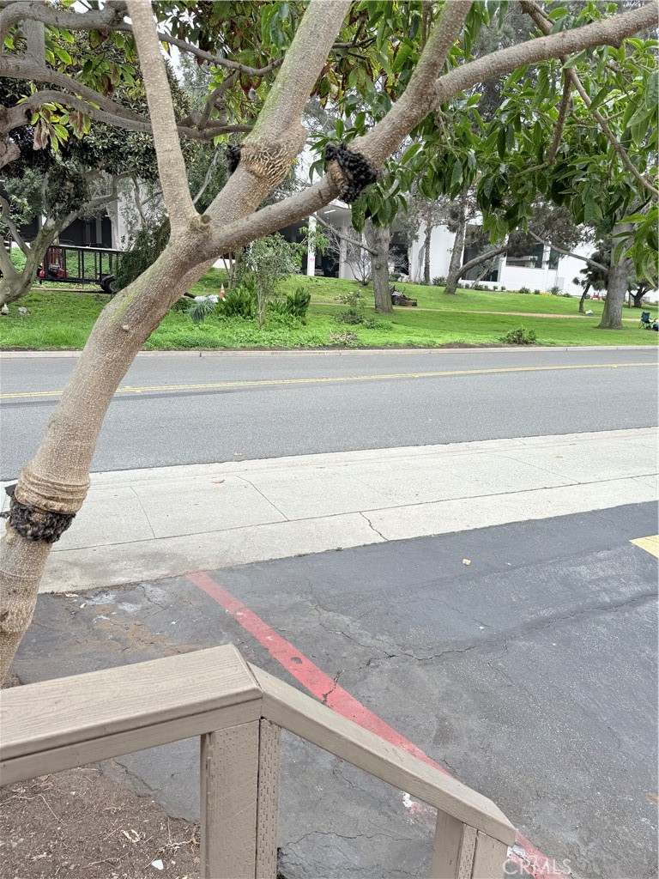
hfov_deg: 56.8
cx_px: 330
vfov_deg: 71.6
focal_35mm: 24
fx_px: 609
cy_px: 440
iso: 80
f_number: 1.78
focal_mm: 6.76
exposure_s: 1/722
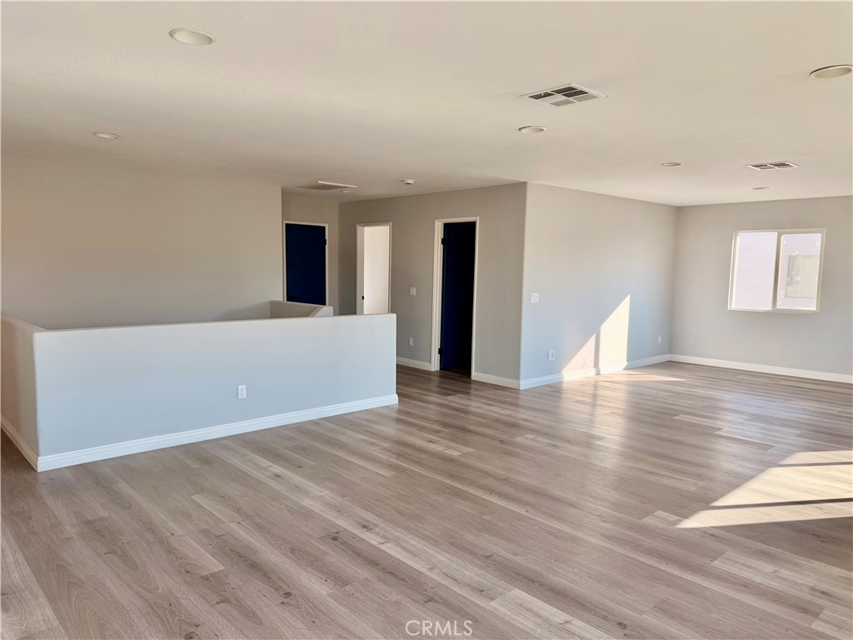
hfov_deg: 71.6
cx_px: 426
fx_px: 591
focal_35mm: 24
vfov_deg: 56.8
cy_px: 320
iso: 100
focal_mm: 6.76
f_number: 1.78
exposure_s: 1/467
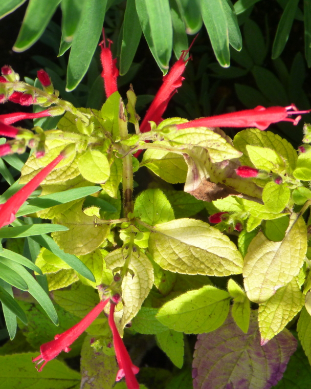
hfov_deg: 15.4
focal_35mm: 100
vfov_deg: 19.2
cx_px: 113
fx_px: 1151
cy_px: 193
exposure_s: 1/80
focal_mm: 13.4
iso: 125
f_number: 5.5
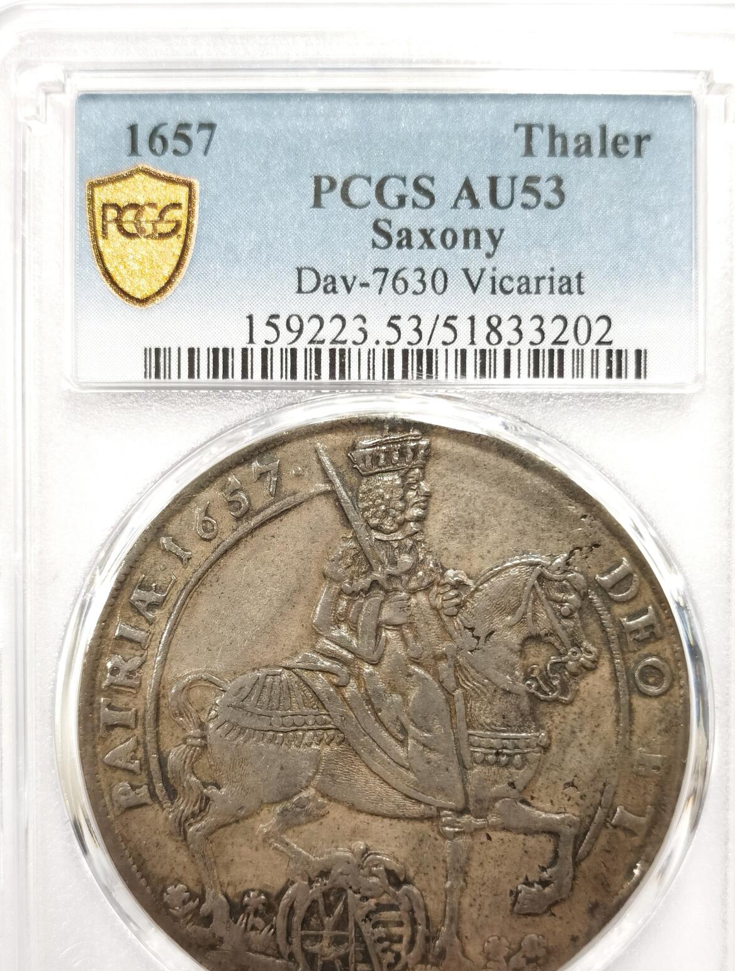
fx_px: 1773
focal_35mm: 63
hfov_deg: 23.4
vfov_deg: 30.6
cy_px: 555
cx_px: 383
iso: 250
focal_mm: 5.56
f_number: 16
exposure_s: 1/100
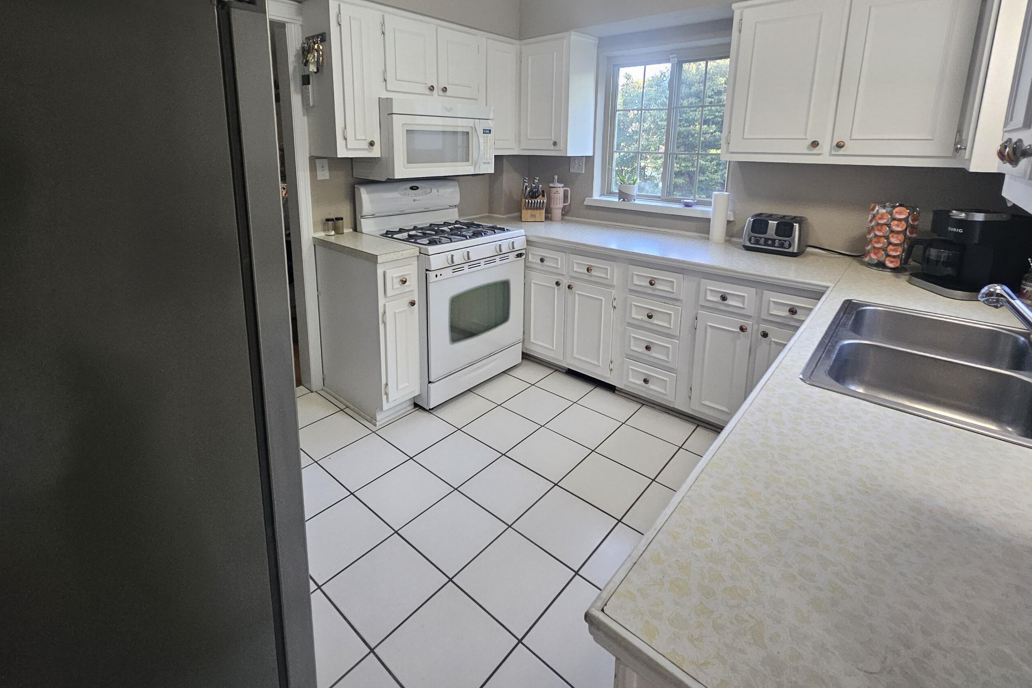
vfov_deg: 72.4
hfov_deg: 96.7
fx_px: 459
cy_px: 253
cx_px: 527
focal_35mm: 16
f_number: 2.2
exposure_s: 1/60
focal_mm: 1.74
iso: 160
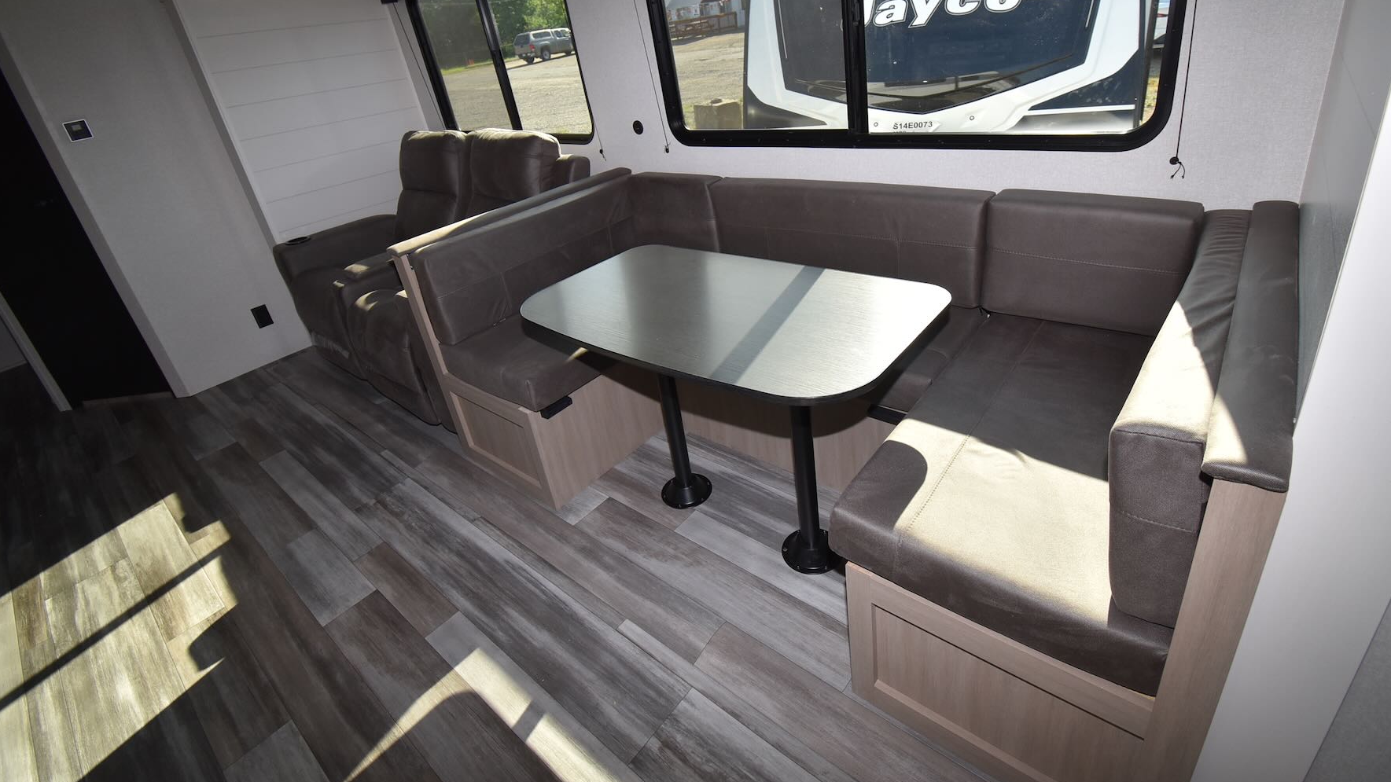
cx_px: 704
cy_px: 318
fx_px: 590
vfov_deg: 66.5
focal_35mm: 16
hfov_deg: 99.4
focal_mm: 10
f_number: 5.6
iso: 320
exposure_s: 1/125
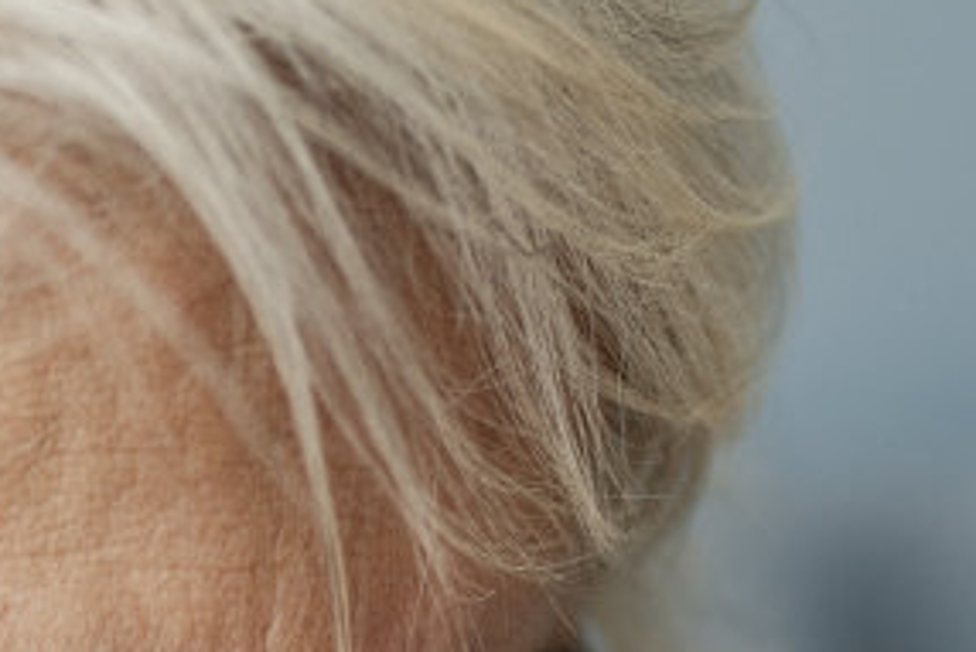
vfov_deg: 6.8
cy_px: 1178
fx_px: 5316
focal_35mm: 196
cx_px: 468
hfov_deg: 10.5
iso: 200
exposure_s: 1/160
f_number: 2
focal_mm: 35
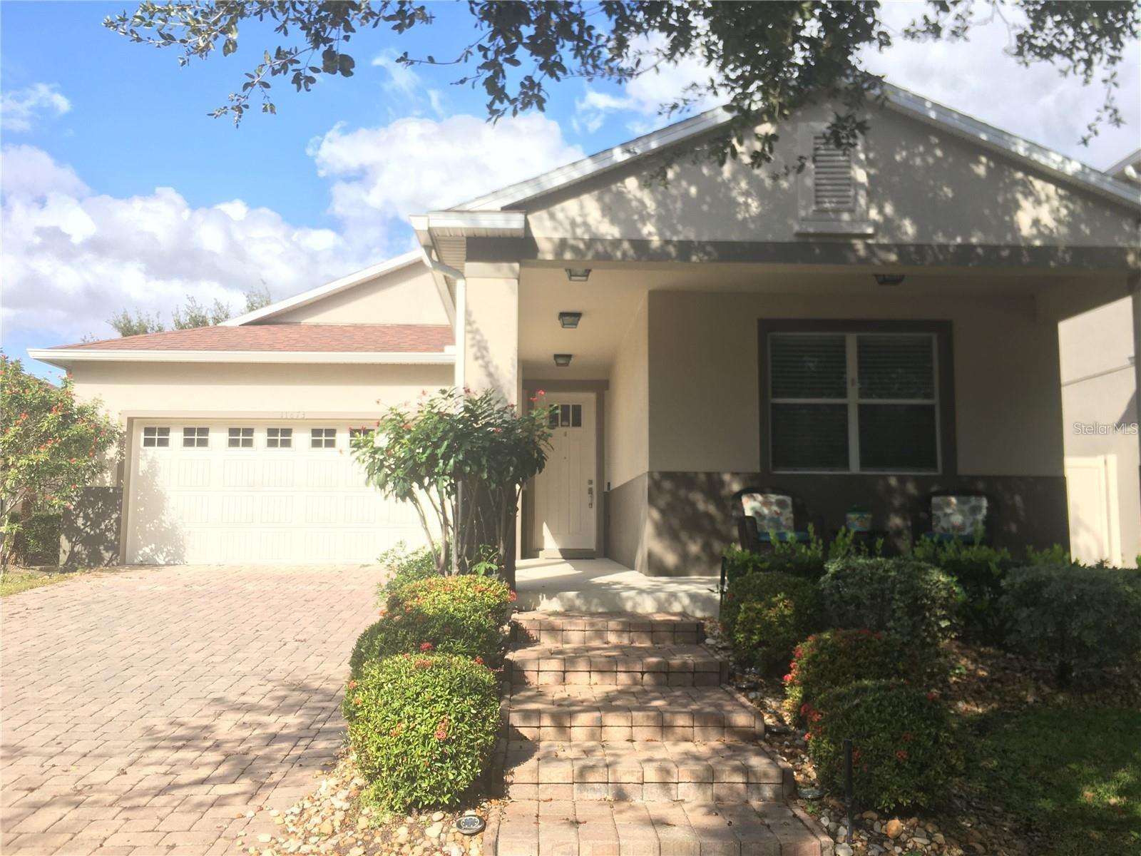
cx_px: 570
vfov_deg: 48.2
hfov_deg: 61.7
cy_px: 428
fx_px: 956
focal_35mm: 29
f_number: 2.2
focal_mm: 4.15
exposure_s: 1/646
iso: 25
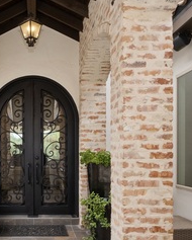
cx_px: 33
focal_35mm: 38
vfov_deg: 47.3
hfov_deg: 37.5
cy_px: 156
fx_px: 270
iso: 400
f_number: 10
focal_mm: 10
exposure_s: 1/50
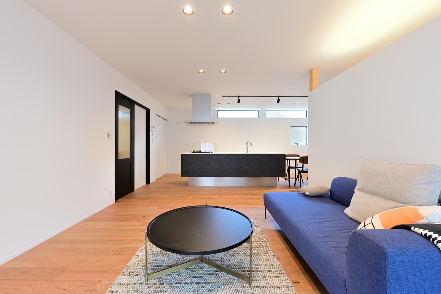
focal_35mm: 14
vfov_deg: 81.2
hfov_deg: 104.3
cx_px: 220
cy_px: 147
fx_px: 171
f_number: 10
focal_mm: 14
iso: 200
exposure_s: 1/6
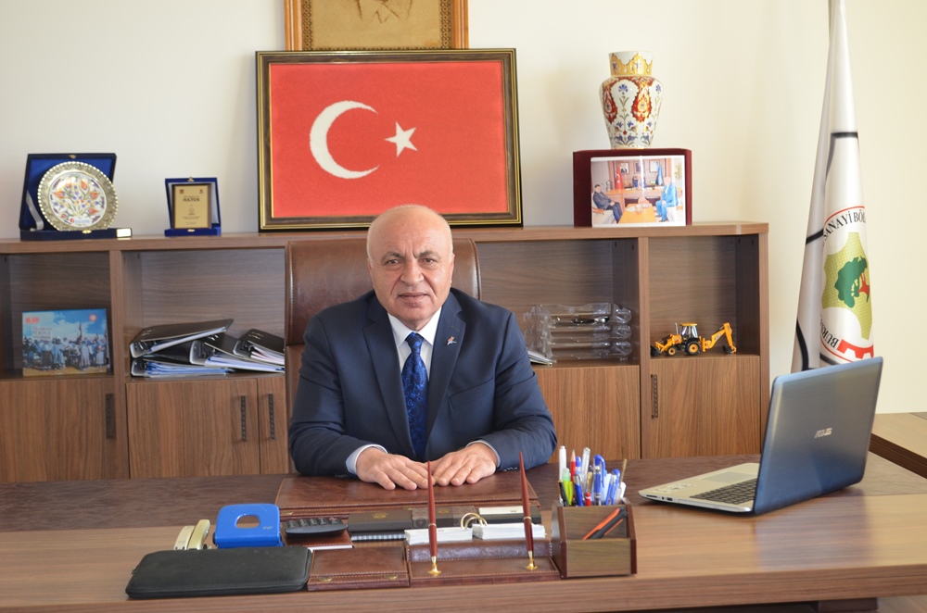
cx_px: 464
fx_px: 1387
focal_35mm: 54
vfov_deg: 24.9
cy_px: 306
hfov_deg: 36.9
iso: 800
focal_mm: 36
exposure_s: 1/60
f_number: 5
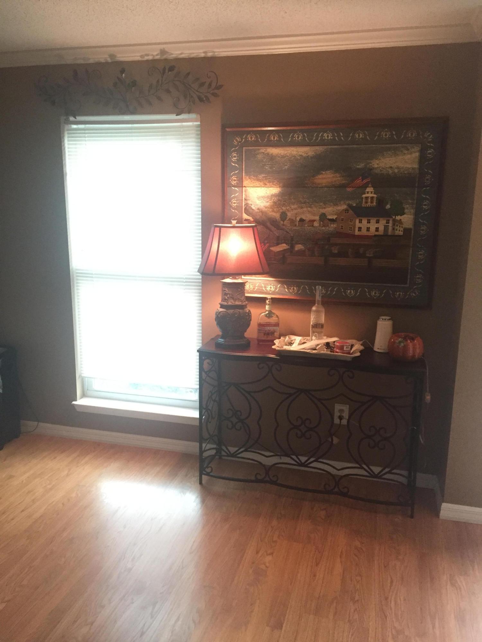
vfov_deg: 61.7
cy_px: 321
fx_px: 538
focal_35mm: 29
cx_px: 241
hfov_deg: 48.2
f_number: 2.2
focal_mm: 4.15
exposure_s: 1/30
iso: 250
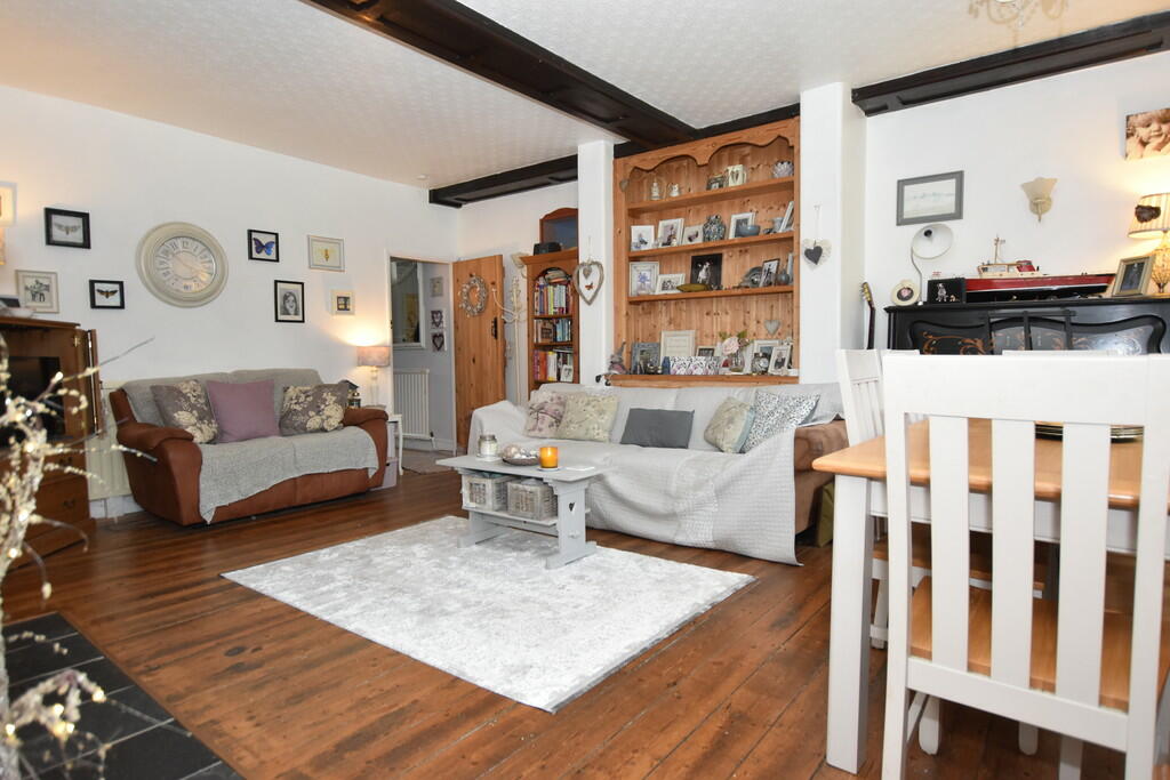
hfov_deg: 85.4
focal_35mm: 20
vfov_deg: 63.2
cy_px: 390
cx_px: 585
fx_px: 634
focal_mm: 13
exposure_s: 1/125
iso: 1000
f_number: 4
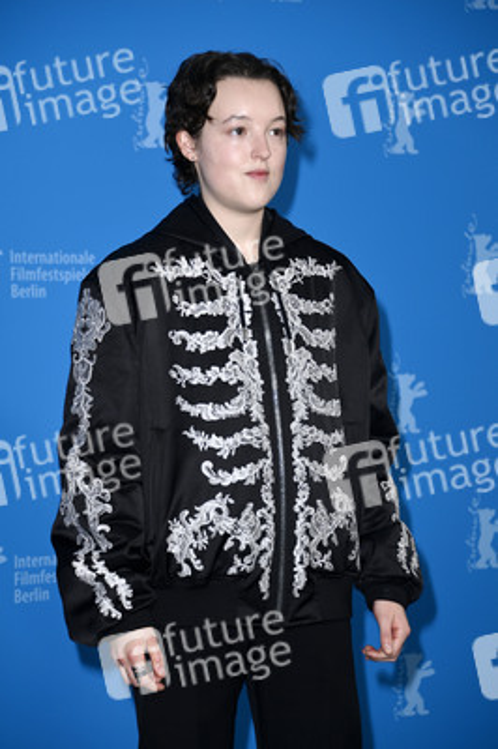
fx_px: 2536
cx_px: 249
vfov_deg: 16.8
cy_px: 374
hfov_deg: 11.2
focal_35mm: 122
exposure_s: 1/250
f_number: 5.6
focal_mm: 122
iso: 640
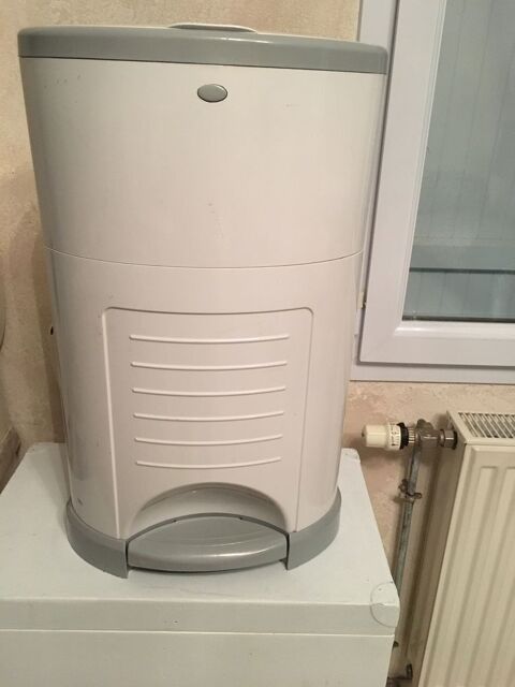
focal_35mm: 29
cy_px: 344
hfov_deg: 48.2
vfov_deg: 61.7
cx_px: 258
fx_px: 575
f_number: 2.2
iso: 250
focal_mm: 4.15
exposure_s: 1/17
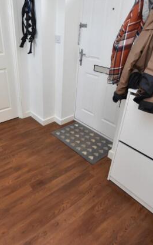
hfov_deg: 50.1
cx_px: 50
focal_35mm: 24
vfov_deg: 74.7
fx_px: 160
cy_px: 117
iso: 1250
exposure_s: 1/15
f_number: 3.5
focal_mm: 10
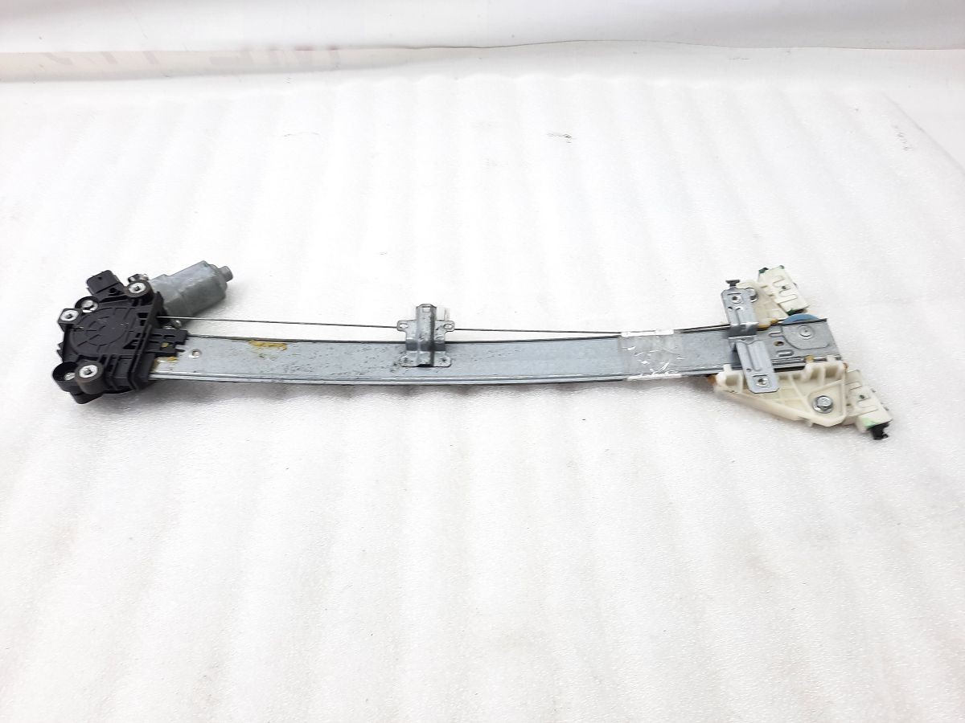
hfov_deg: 69.4
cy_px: 362
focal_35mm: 25
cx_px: 482
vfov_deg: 54.9
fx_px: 697
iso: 80
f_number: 2
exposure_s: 1/50
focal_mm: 4.6
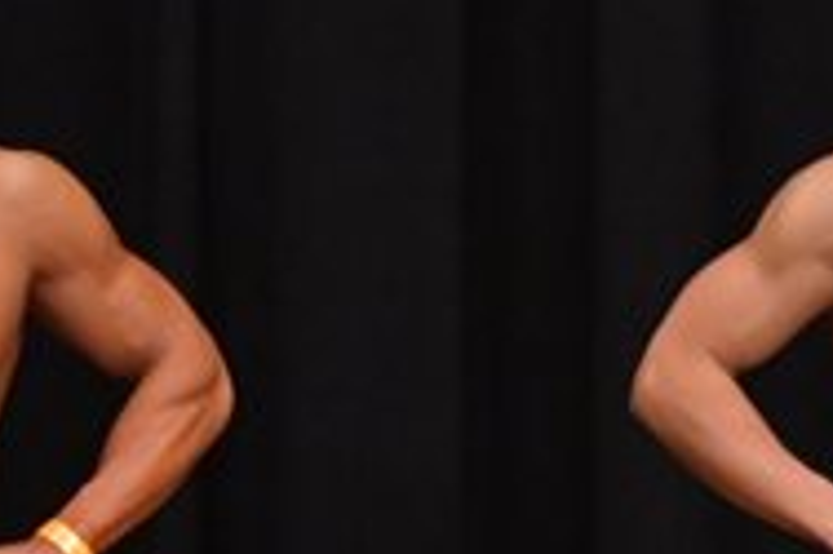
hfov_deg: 2.0
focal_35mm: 1054
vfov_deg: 1.3
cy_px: 669
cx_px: -2
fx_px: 24367
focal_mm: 170
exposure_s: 1/400
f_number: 5.6
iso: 5000
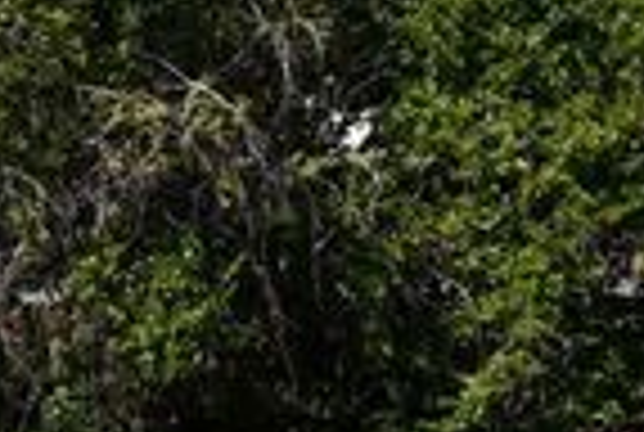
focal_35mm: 340
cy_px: 378
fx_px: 6095
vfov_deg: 4.1
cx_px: -698
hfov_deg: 5.9
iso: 100
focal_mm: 38
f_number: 9
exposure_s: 1/320
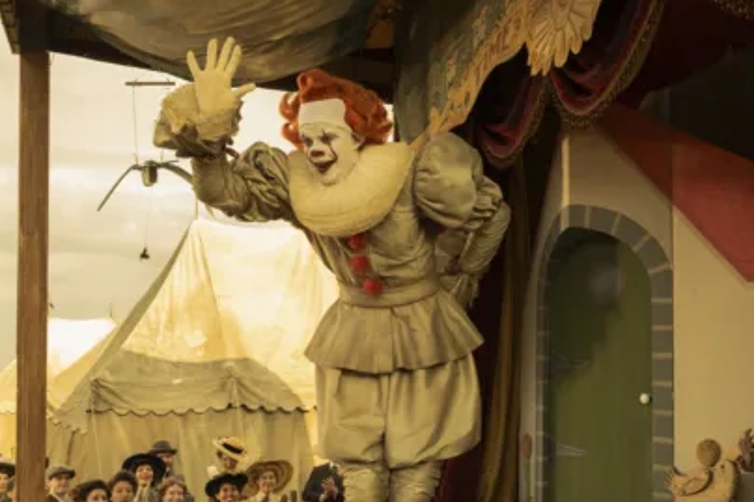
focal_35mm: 52
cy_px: 355
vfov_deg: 25.8
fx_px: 1089
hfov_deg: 38.2
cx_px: 411
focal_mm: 23
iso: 1250
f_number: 8
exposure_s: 1/500
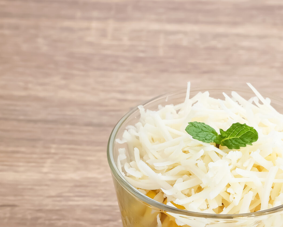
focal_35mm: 121
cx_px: 190
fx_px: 1014
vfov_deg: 12.6
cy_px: 216
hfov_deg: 15.9
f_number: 11
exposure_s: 1/80
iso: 200
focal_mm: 35
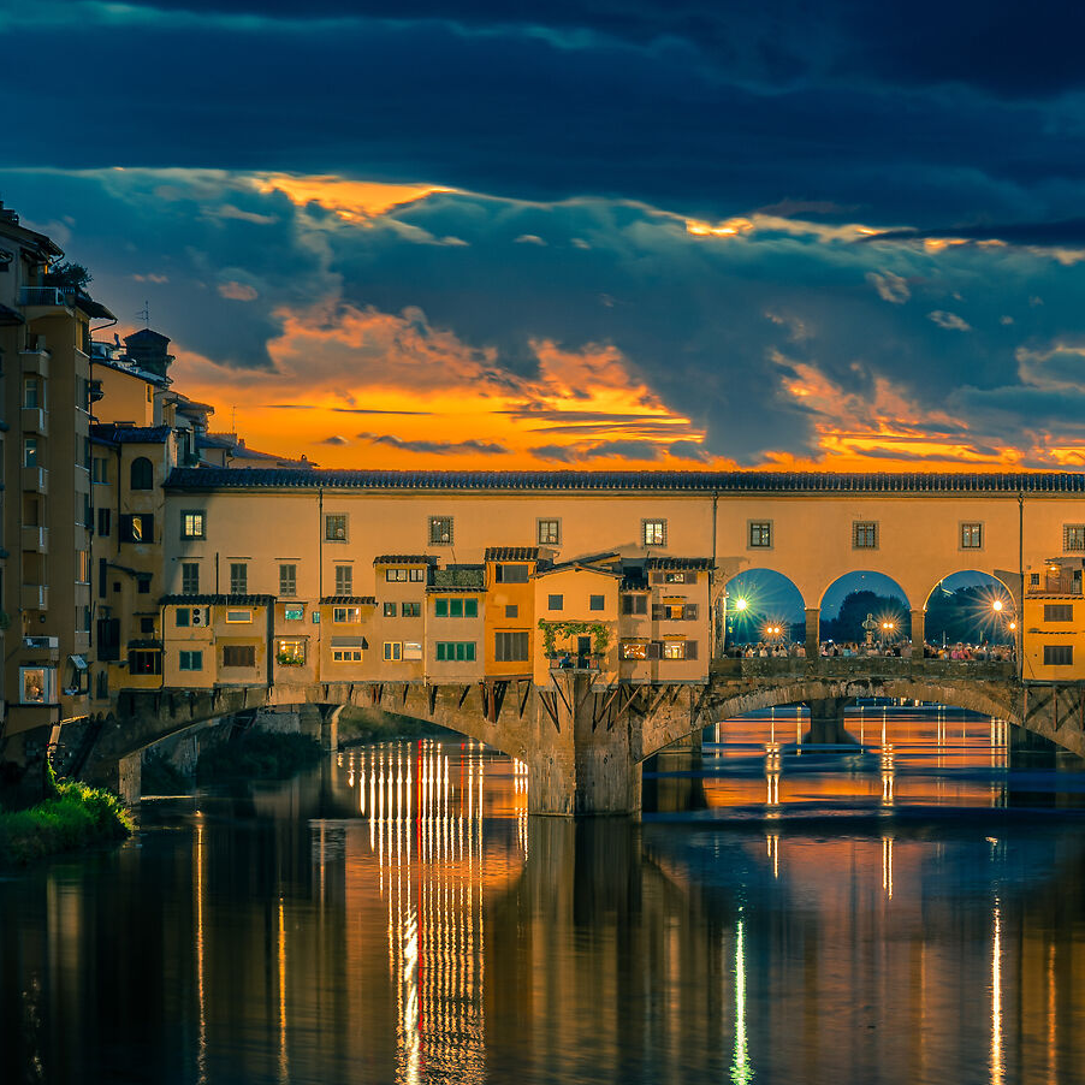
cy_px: 595
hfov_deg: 8.0
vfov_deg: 8.1
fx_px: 7695
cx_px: 912
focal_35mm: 217
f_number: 10
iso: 100
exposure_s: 1.6
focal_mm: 96
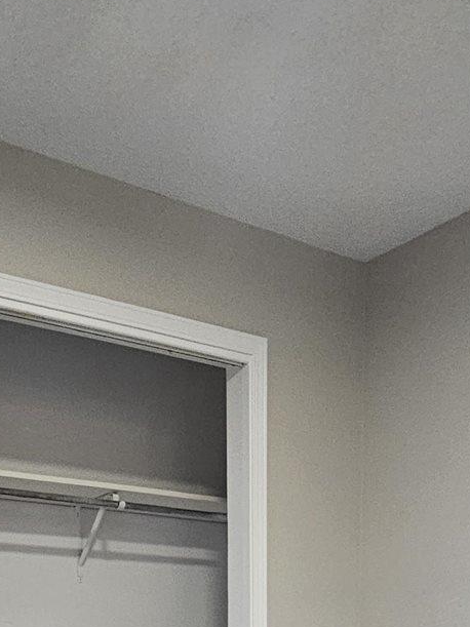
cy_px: 920
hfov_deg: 29.1
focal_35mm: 49
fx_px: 887
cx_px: 107
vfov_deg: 27.7
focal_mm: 2.2
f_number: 2.2
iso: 320
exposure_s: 1/60
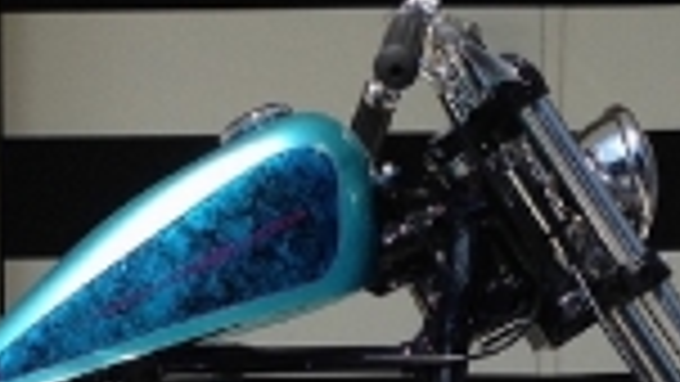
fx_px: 2741
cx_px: 81
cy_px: 535
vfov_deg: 7.9
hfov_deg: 14.0
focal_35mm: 152
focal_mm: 4.12
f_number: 2.4
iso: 50
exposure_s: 1/1355
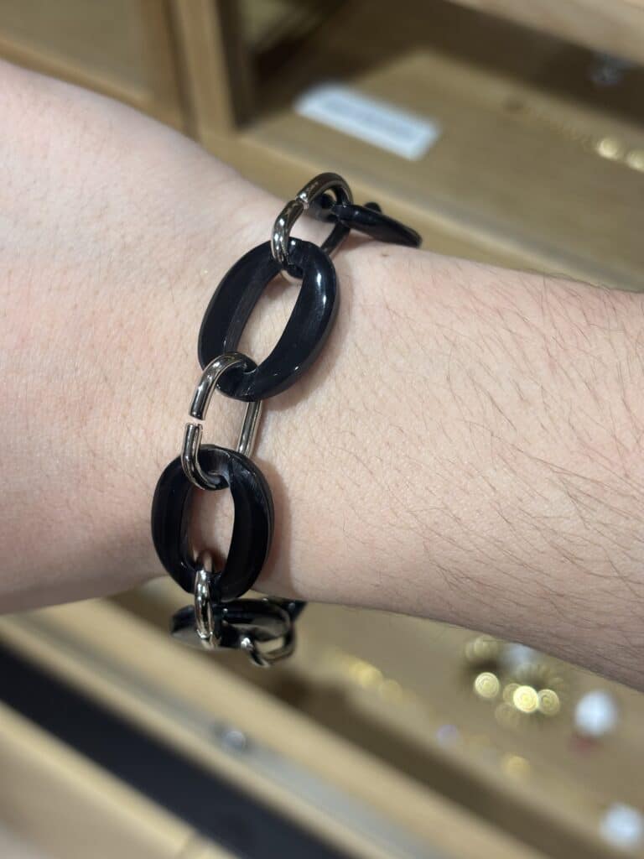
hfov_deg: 28.0
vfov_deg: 36.8
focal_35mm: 52
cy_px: 430
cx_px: 322
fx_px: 1290
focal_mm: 5.96
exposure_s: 1/50
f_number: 1.6
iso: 25
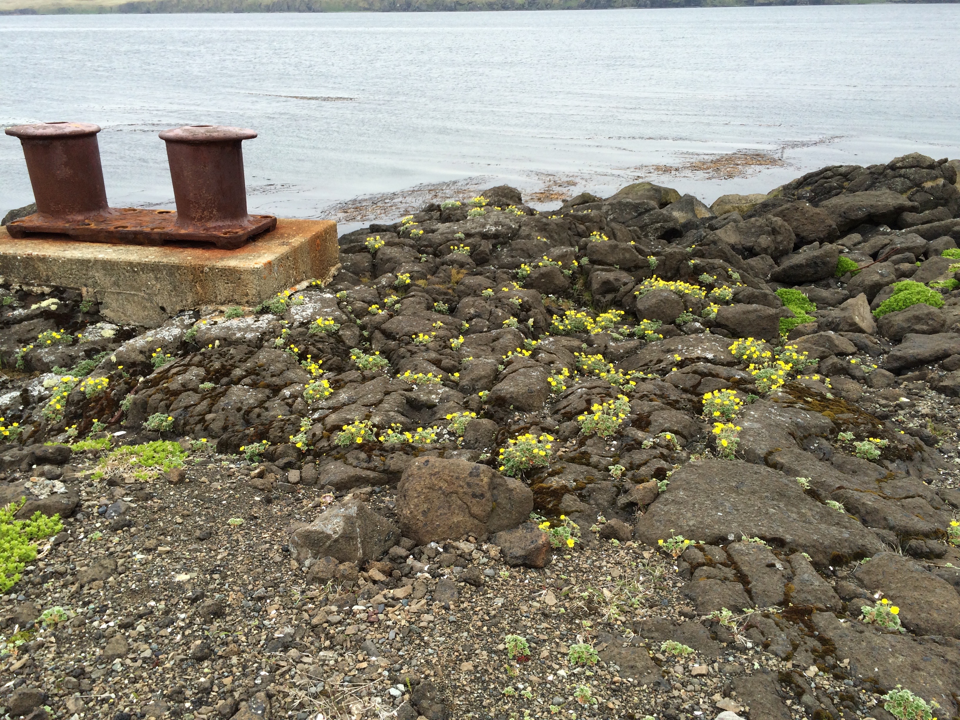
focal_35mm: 29
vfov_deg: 48.2
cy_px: 360
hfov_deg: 61.7
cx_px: 480
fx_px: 804
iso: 32
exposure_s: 1/720
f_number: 2.2
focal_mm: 4.15
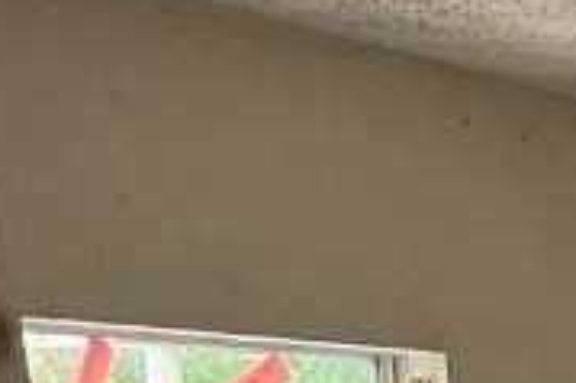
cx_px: 1397
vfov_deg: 7.6
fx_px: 2478
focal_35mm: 155
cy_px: 1197
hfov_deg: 11.1
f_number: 1.5
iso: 125
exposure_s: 1/69
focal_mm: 5.7
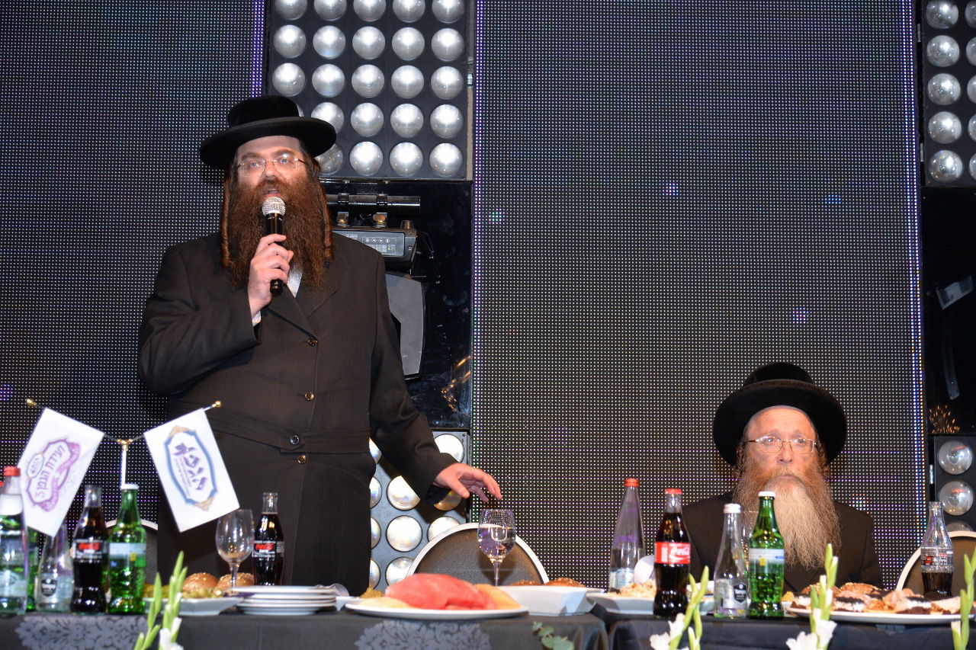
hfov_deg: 34.5
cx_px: 488
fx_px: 1572
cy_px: 325
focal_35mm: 58
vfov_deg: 23.4
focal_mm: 58
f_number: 4.5
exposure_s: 1/125
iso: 1000
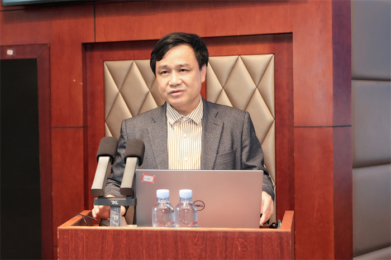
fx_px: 445
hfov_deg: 47.4
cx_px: 196
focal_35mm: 41
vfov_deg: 32.6
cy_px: 130
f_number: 4
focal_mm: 41
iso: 1000
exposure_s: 1/125
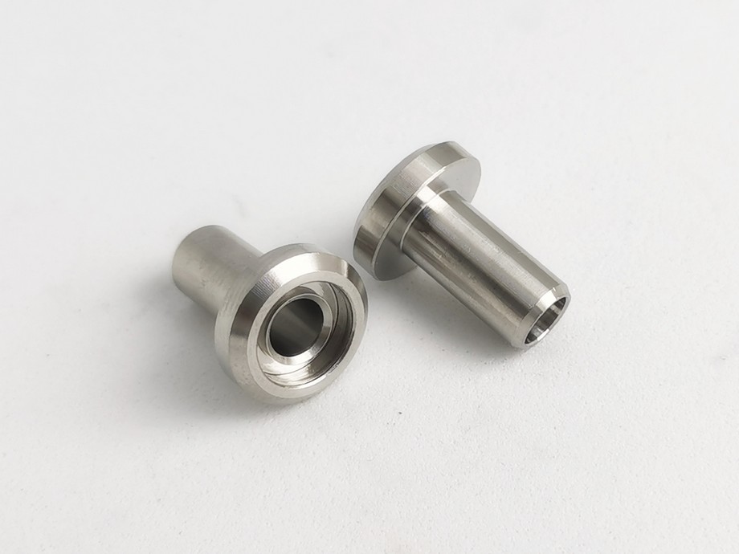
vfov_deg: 34.3
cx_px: 370
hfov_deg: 44.8
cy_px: 277
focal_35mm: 42
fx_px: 897
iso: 50
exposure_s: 1/864
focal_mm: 5.58
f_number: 1.8
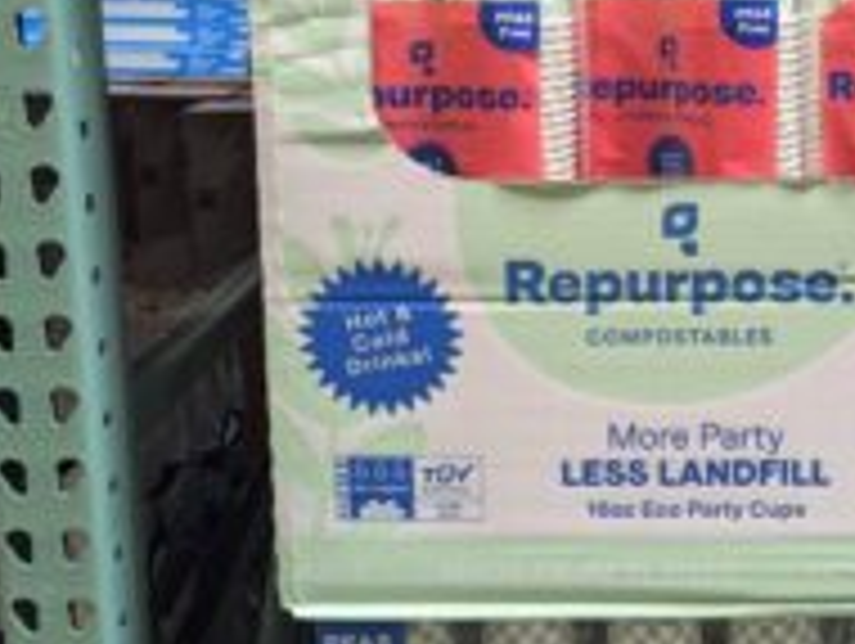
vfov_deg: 26.9
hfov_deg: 34.5
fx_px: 1335
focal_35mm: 54
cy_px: 198
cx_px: 670
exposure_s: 1/111
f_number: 1.85
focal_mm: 6.81
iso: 382
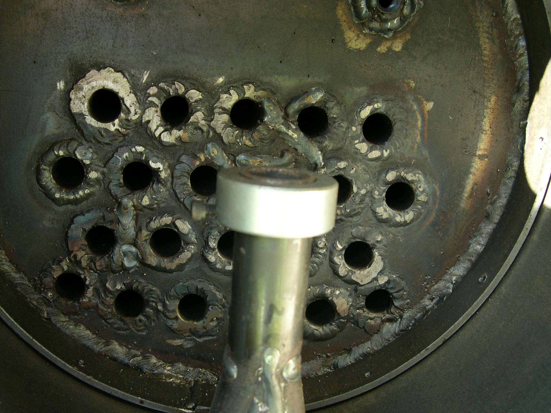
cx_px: 248
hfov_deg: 44.7
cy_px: 209
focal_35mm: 42
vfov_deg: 34.3
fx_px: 669
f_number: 2.8
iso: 100
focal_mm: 8
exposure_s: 1/57.3
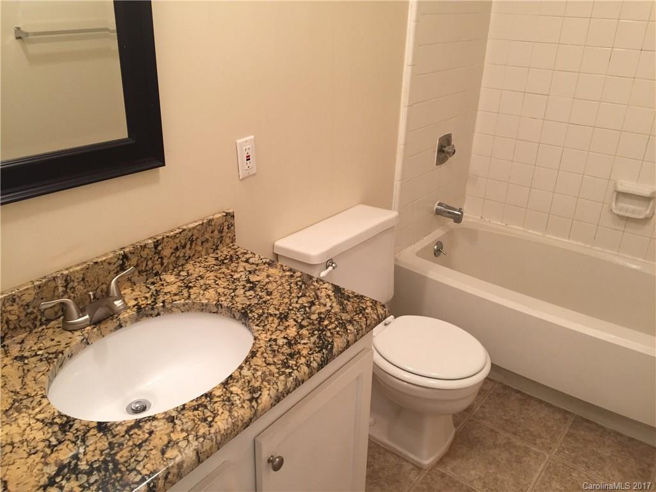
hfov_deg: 61.7
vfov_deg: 48.2
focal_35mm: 29
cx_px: 328
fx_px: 550
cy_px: 246
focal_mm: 4.15
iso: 100
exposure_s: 1/30
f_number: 2.2
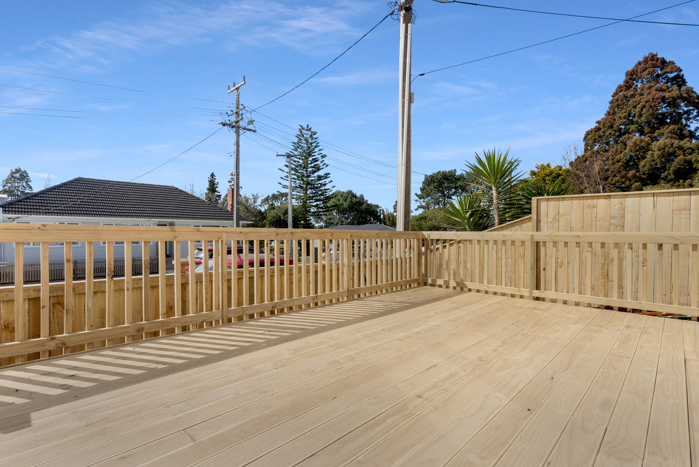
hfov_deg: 96.7
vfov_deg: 73.8
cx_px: 350
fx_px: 311
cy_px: 234
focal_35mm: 16
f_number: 4.5
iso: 160
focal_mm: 16
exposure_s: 1/800
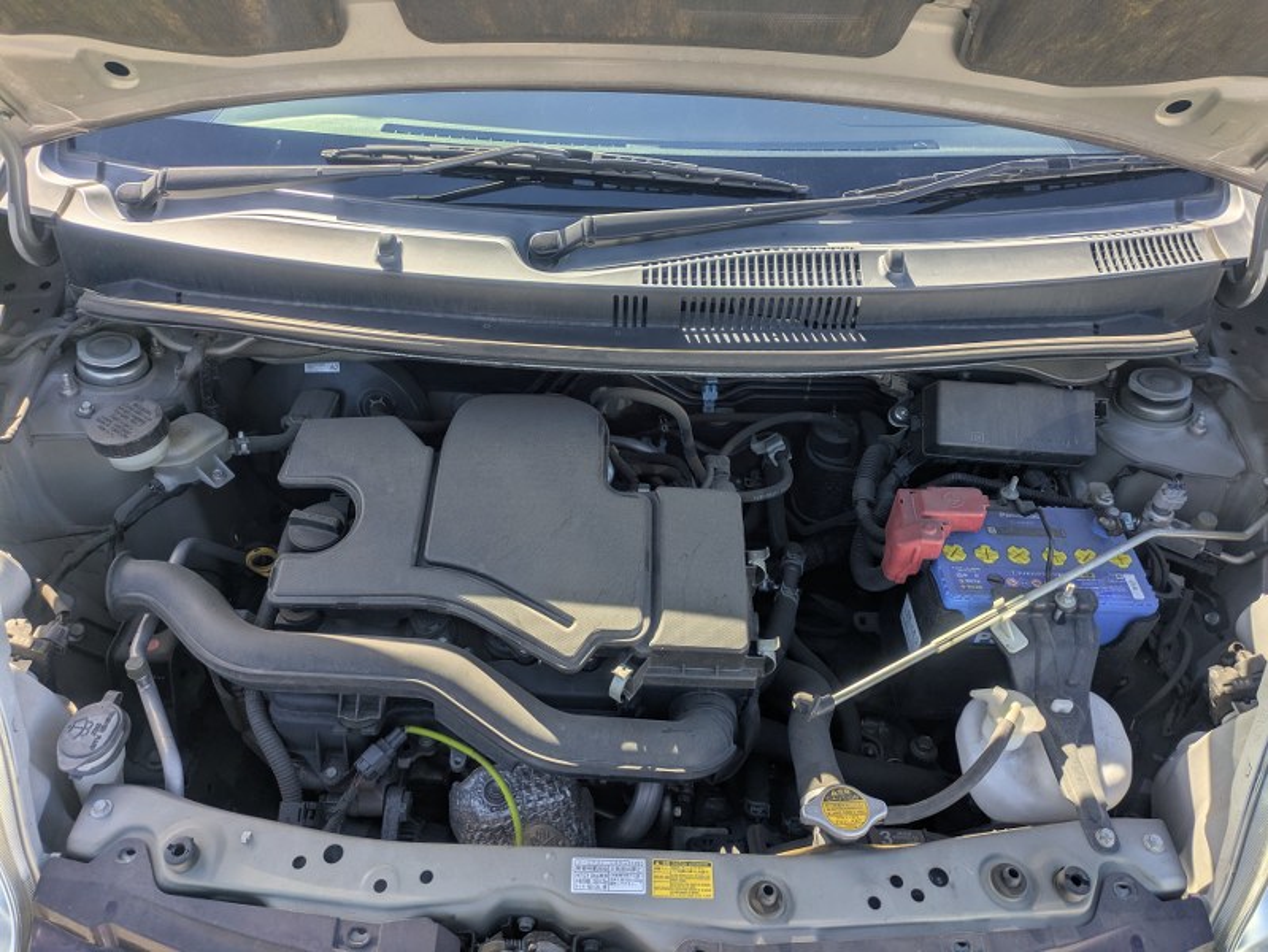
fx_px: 916
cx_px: 634
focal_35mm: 25
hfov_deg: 69.4
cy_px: 476
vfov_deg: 54.9
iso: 41
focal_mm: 5.43
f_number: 1.89
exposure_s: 1/618
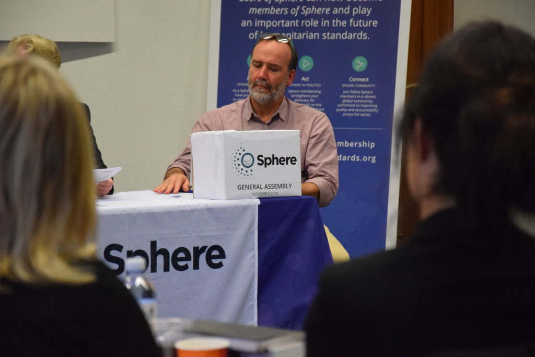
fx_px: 2051
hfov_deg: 14.9
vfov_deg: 9.9
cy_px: 178
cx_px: 268
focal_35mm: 138
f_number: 5.6
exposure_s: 1/125
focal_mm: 92
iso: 3600
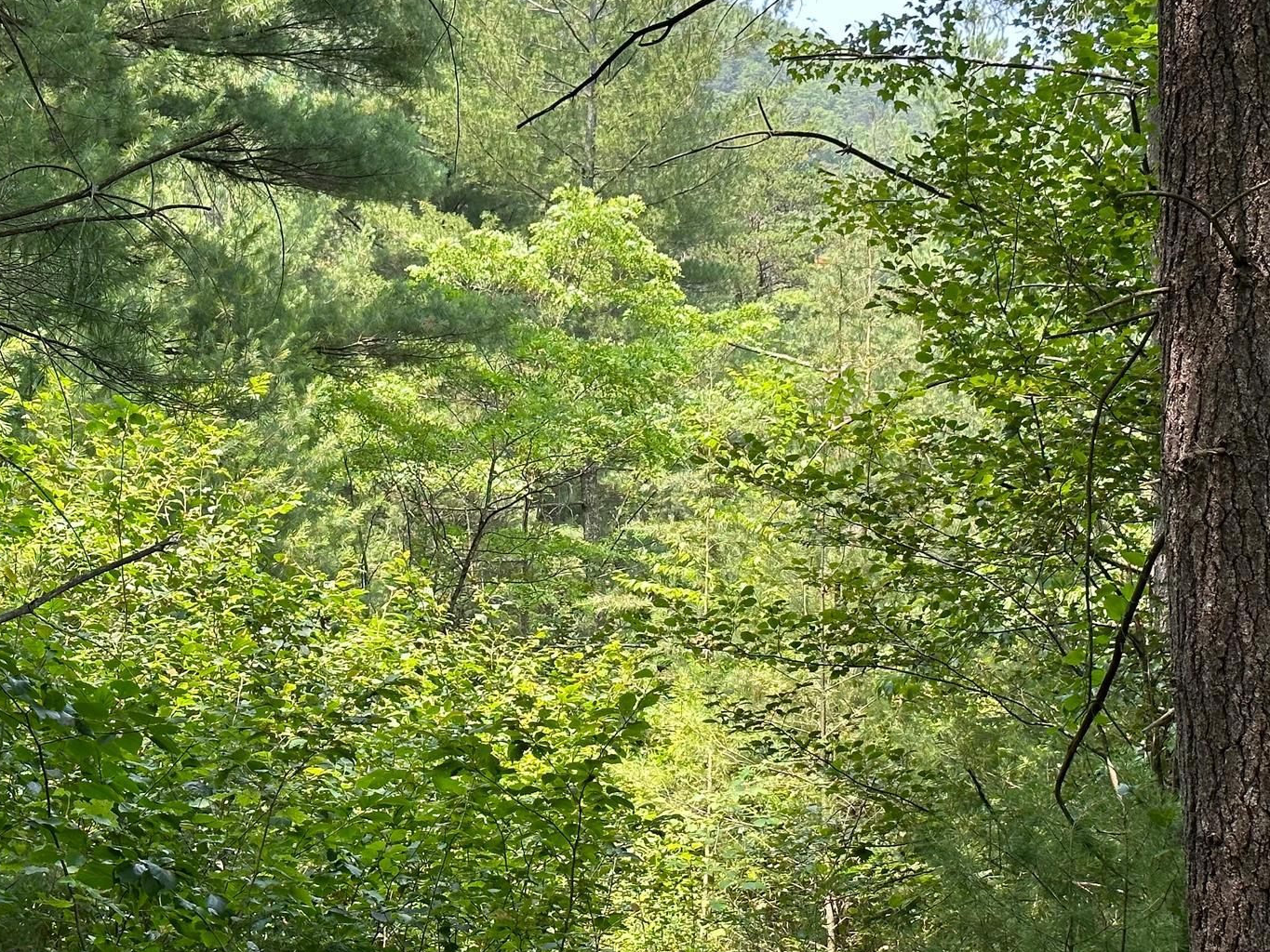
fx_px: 2642
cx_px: 585
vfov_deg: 20.4
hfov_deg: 27.0
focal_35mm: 72
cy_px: 457
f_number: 1.78
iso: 64
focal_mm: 6.86
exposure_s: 1/393
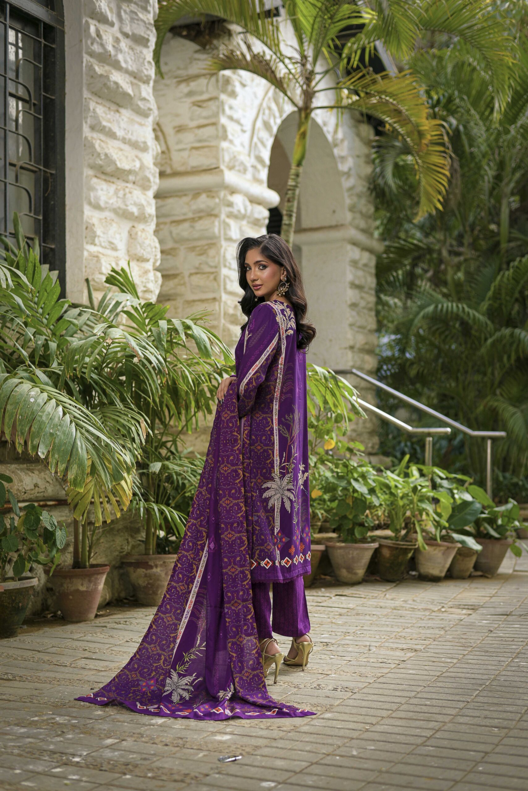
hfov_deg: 27.0
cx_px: 264
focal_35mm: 50
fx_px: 1099
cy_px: 396
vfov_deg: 39.6
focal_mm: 50
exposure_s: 1/160
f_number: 2.8
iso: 100
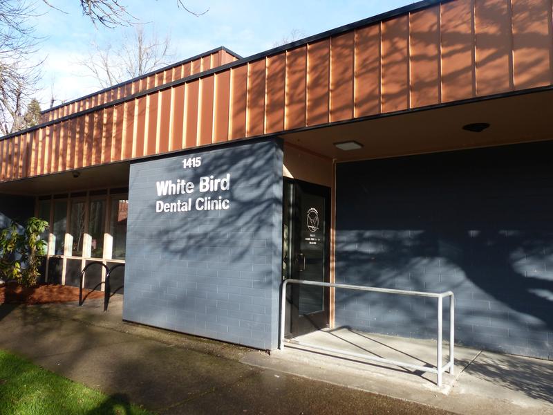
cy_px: 208
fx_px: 399
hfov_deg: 69.4
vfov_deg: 54.9
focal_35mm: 25
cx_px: 276
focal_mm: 4.5
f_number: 4
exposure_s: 1/320
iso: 100
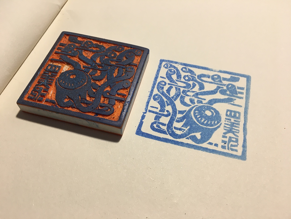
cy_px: 110
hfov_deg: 61.7
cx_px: 146
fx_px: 244
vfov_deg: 48.2
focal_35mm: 29
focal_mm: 4.15
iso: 64
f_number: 2.2
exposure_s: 1/33
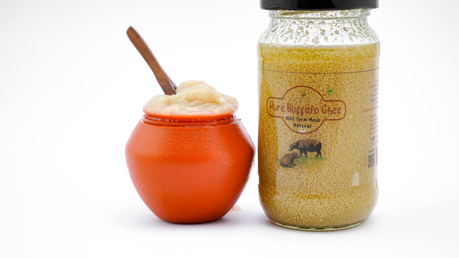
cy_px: 109
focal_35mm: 74
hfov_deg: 28.6
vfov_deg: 16.3
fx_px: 901
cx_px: 230
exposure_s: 1/200
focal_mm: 70
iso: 250
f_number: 9.5
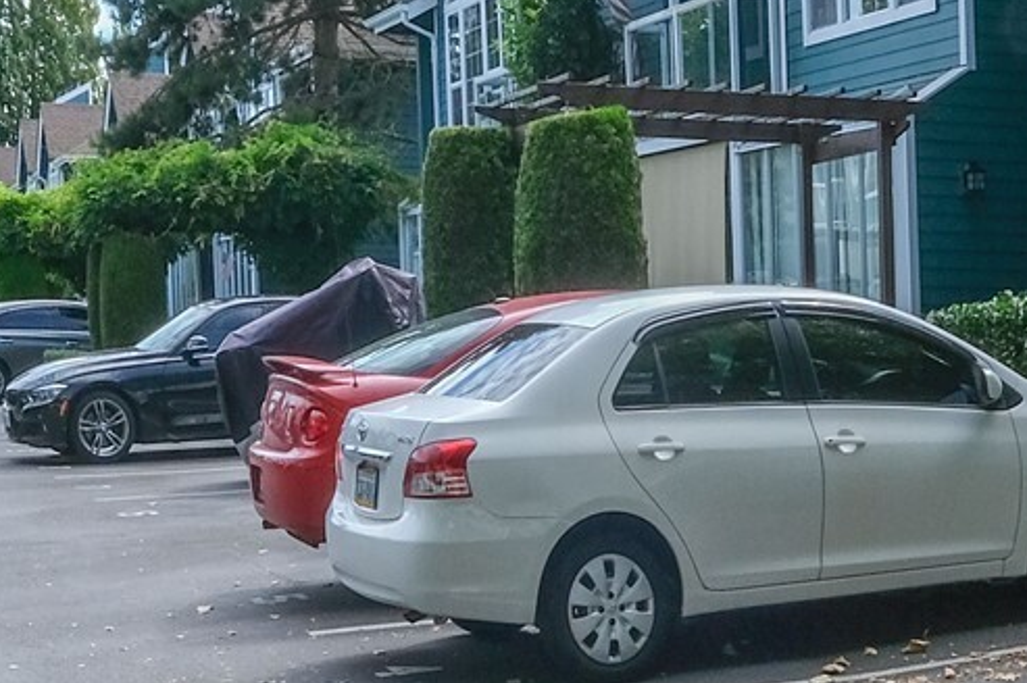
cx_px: 688
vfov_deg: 21.1
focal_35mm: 62
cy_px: 1
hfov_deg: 32.1
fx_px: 1767
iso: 500
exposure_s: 1/120
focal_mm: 12
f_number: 18
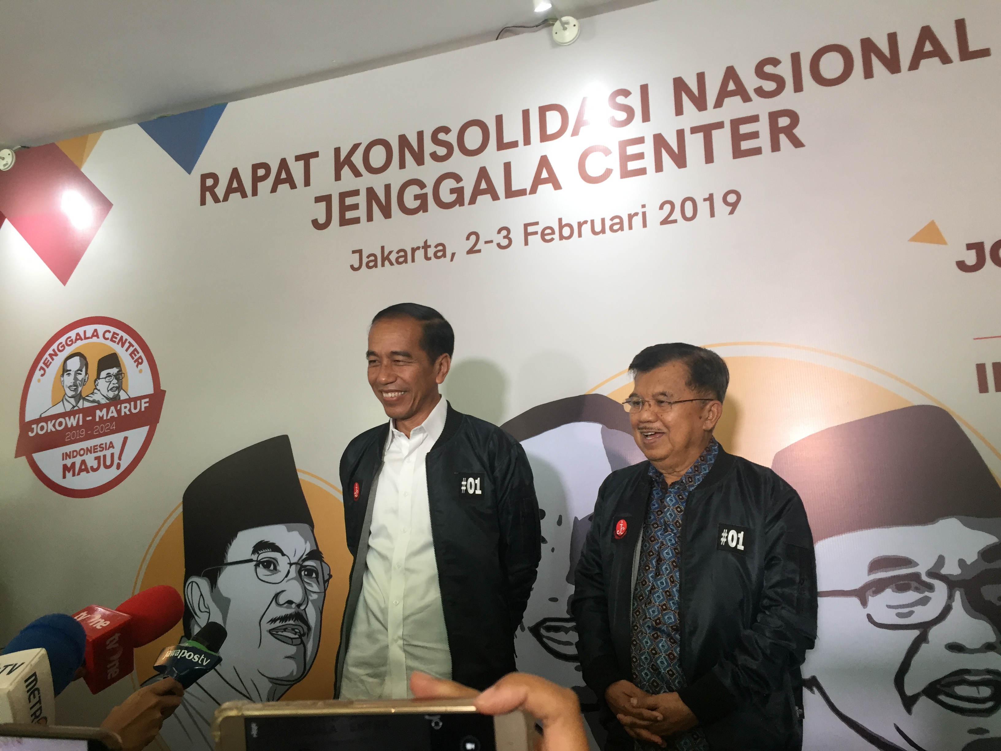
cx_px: 500
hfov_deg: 61.7
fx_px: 839
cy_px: 376
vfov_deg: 48.2
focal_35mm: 29
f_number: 2.2
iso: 50
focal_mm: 4.15
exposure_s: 1/33
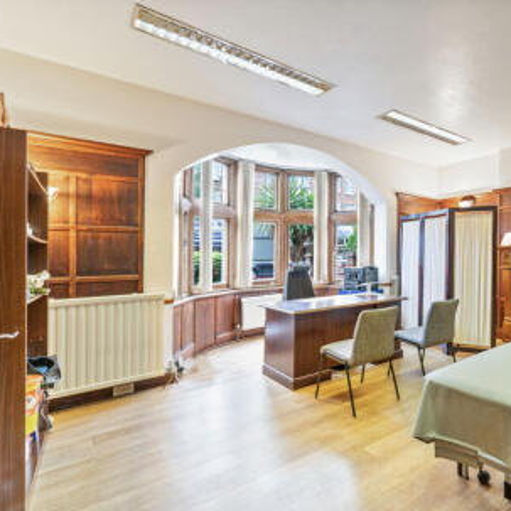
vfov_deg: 74.8
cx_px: 391
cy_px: 266
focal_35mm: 20
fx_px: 334
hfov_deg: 69.2
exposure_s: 1/10
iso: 200
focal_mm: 10
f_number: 2.8
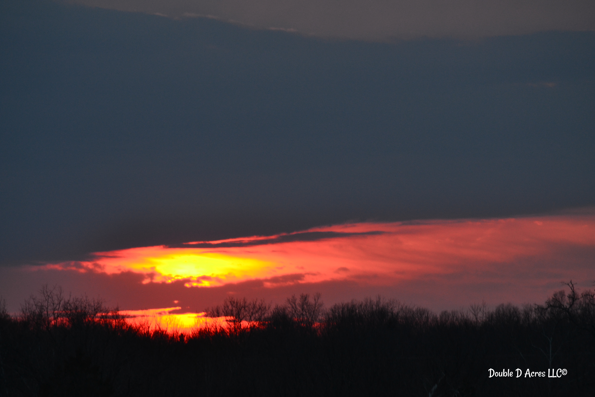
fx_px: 4974
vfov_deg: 4.6
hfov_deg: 6.8
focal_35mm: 301
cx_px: 298
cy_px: 198
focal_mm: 200
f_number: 9
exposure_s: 1/125
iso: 560
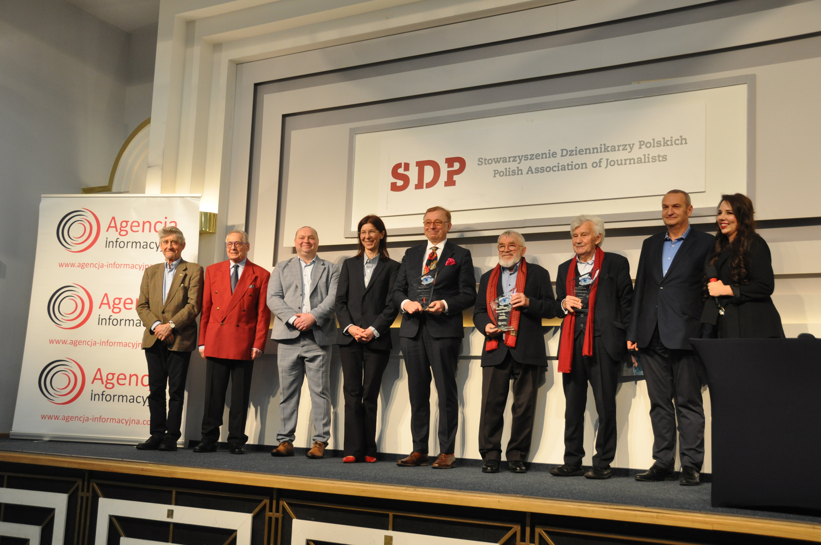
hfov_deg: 49.6
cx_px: 410
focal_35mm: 39
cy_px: 272
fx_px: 888
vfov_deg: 34.1
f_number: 4
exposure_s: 1/50
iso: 800
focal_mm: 26
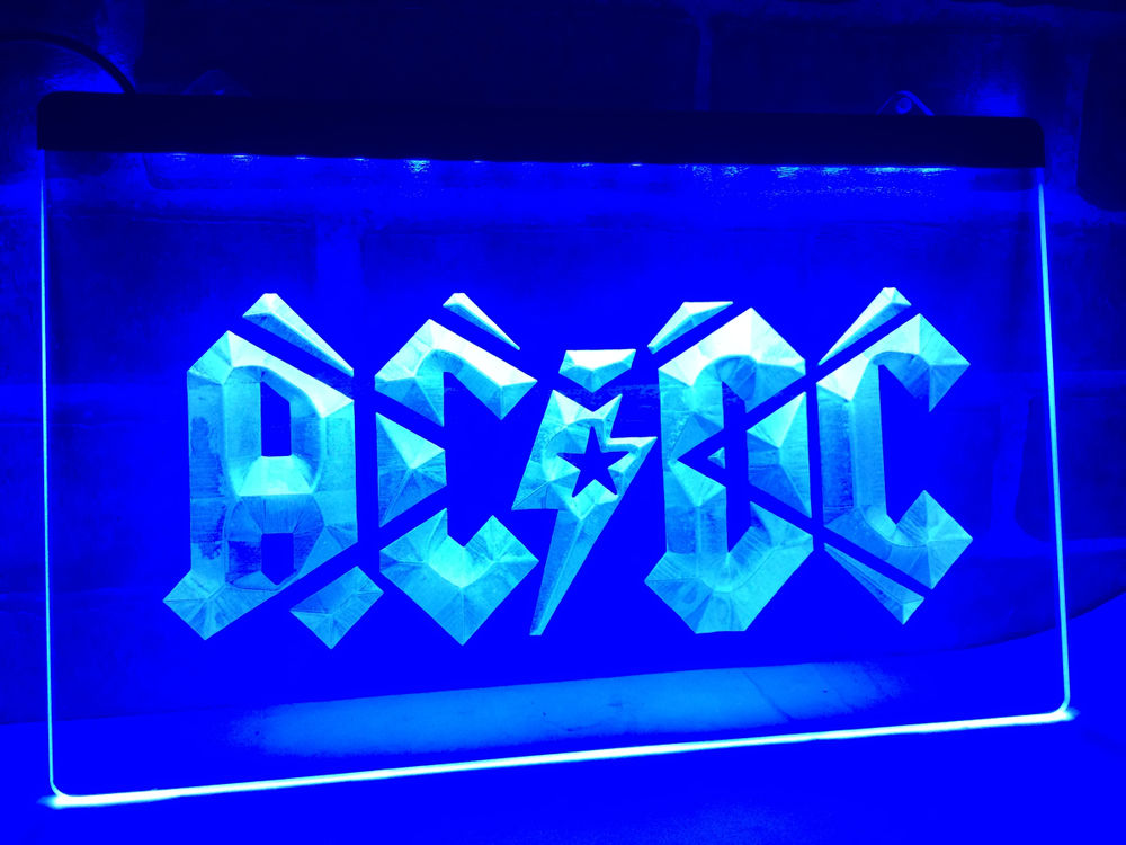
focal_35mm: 30
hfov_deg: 60.0
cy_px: 422
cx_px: 563
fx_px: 976
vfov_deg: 46.8
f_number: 2.2
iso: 50
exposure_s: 1/30
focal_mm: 4.12
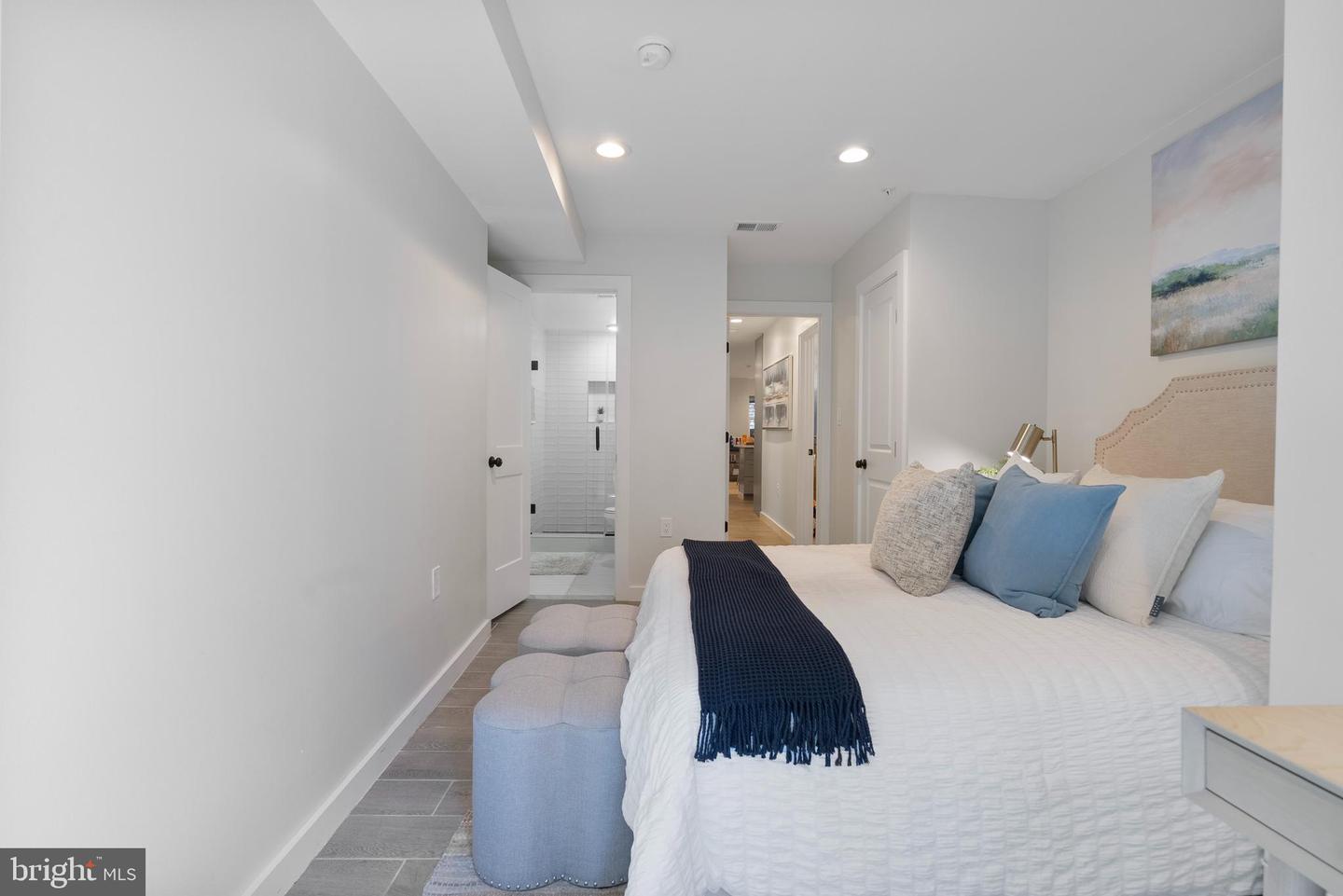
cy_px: 448
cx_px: 672
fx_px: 597
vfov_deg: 73.8
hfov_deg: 96.7
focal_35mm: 16
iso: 200
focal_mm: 16
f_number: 8
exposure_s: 1/1.67
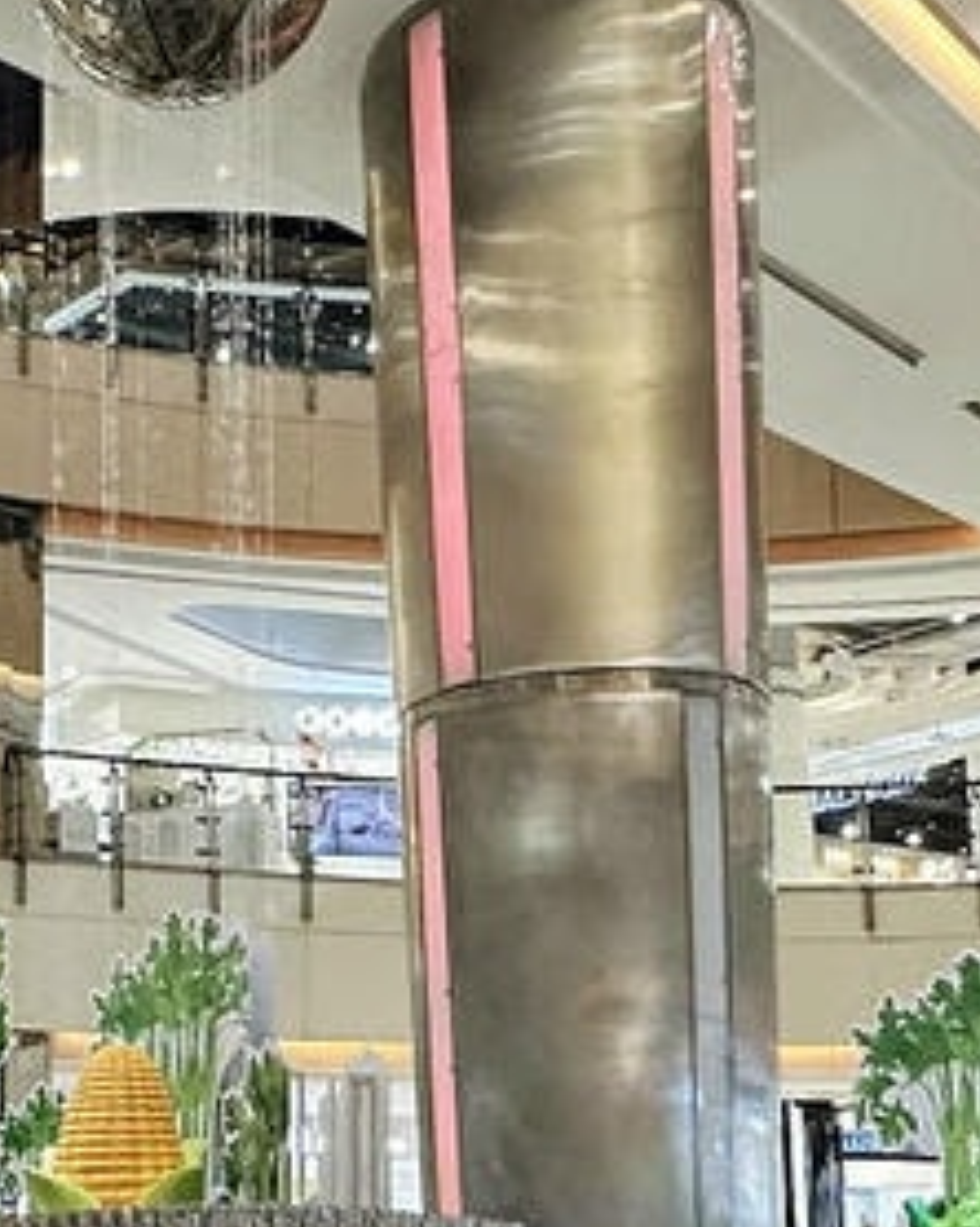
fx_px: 2141
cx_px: 119
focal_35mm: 59
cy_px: 958
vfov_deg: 31.3
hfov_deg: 25.1
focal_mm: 2.22
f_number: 2.2
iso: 250
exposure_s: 1/120
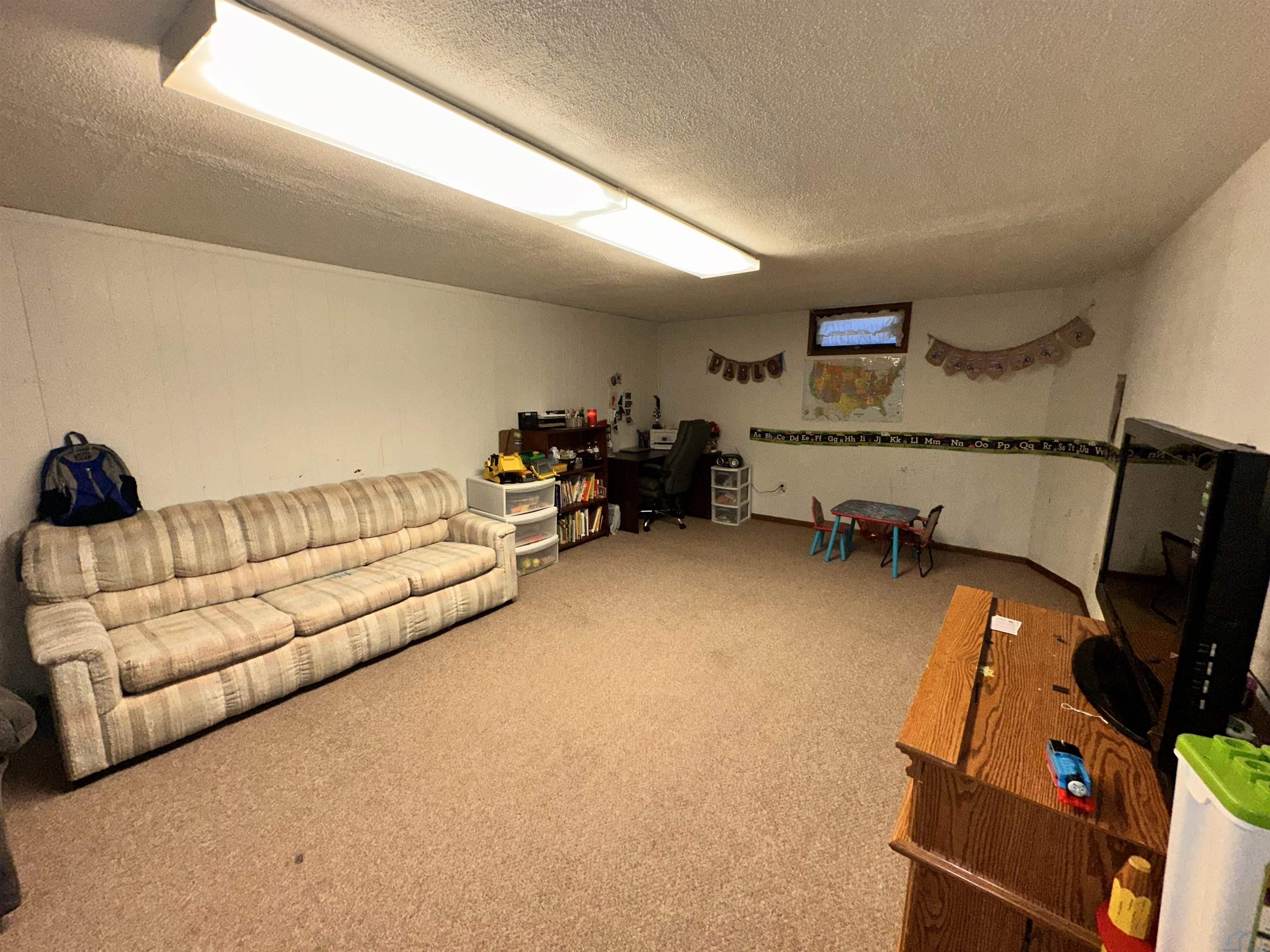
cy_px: 476
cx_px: 635
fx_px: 514
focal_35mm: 14
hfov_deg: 102.1
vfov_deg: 85.7
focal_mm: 2.22
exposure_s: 1/73
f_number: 2.2
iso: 80
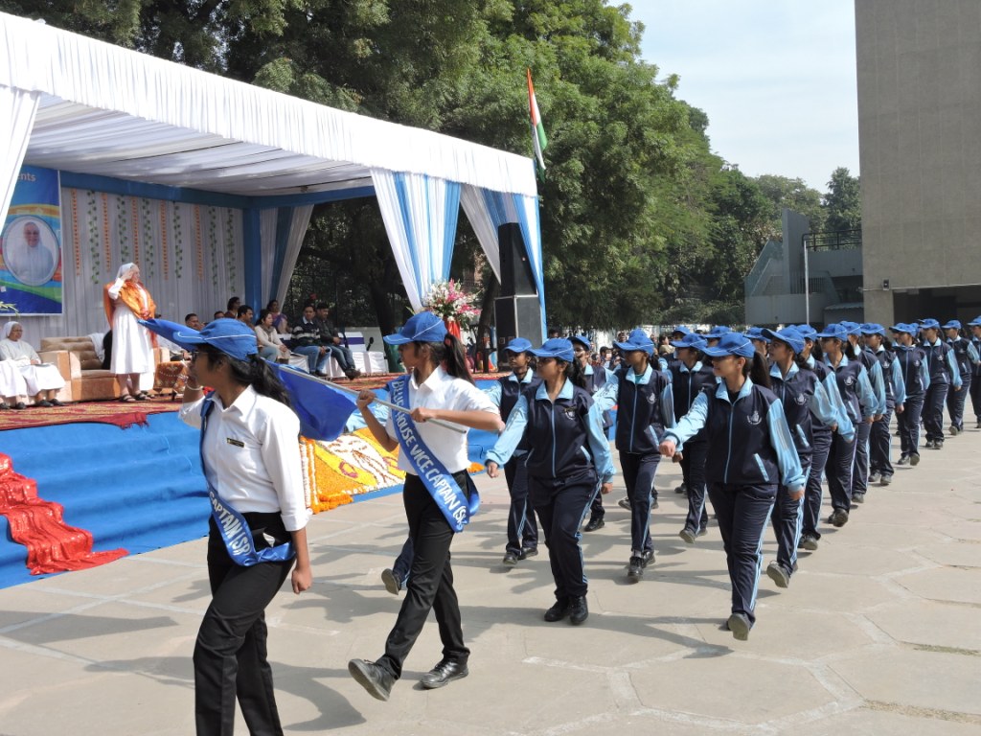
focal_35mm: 35
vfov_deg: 40.7
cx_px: 490
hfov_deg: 52.6
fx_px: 992
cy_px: 368
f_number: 3.8
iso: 100
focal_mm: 6.3
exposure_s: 1/500
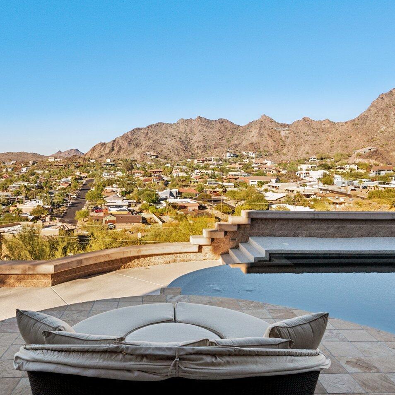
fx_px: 400
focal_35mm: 31
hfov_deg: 52.4
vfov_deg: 52.3
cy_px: 168
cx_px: 172
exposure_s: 1/800
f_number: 8
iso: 320
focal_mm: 17
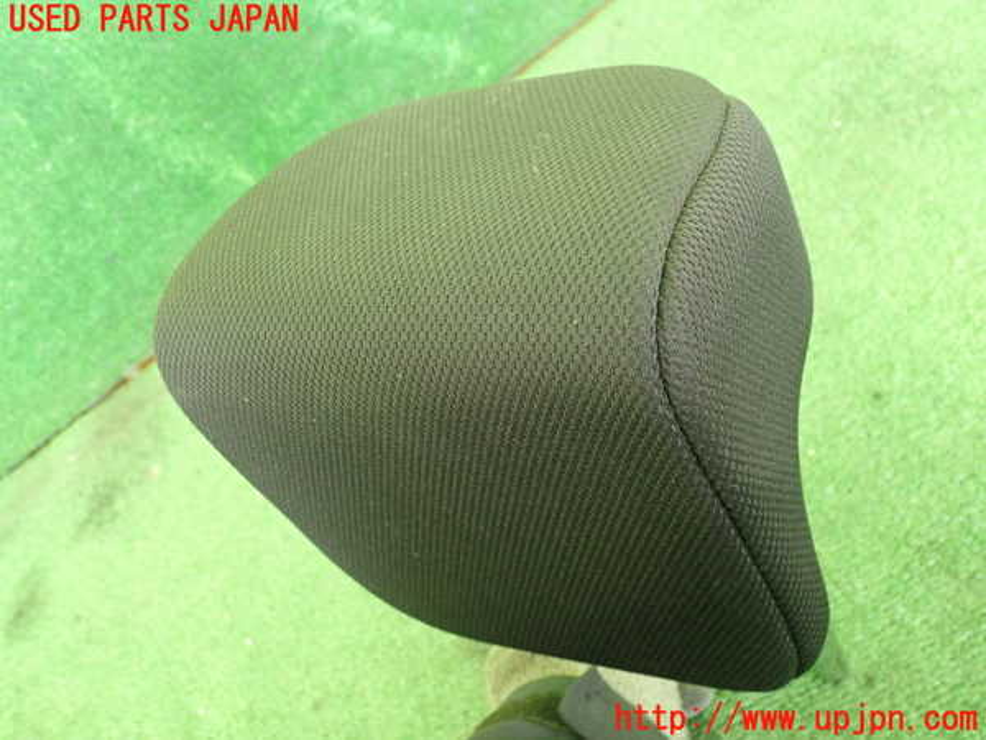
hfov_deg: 49.0
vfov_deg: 37.7
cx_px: 493
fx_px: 1082
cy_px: 370
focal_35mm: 38
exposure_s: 1/40
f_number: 2.7
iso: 800
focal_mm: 6.86
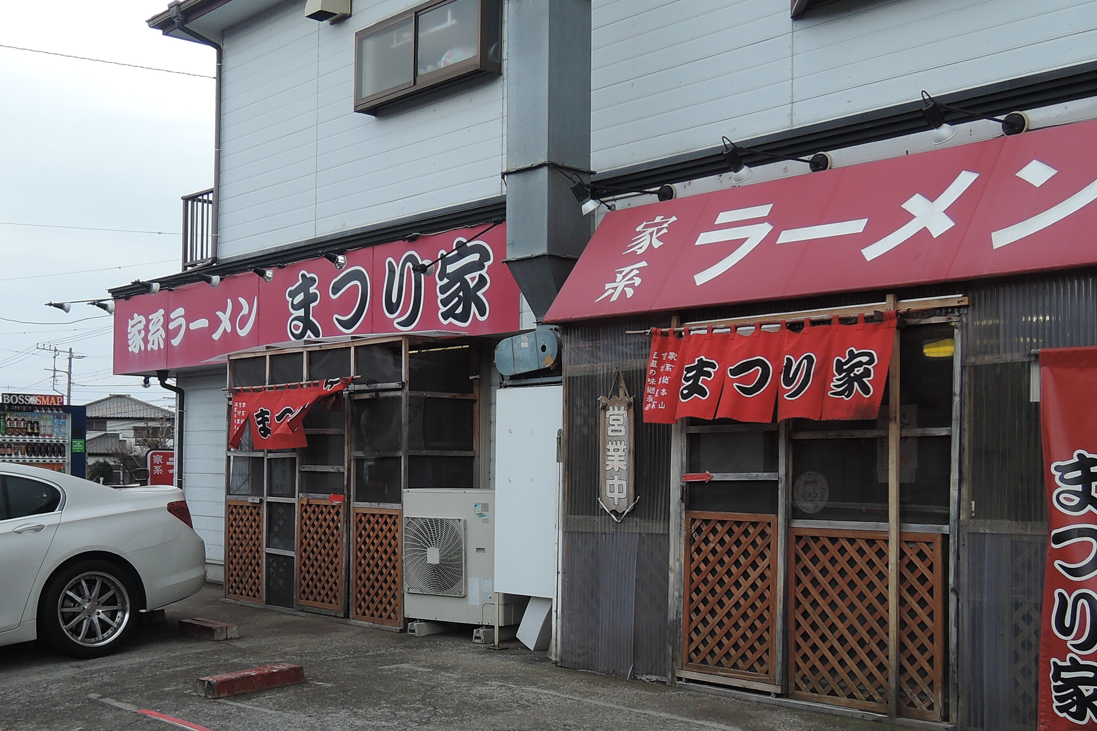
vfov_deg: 31.1
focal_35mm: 43
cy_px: 458
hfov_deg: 45.3
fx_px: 1310
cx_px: 473
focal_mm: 5.1
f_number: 2.8
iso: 80
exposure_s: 1/400
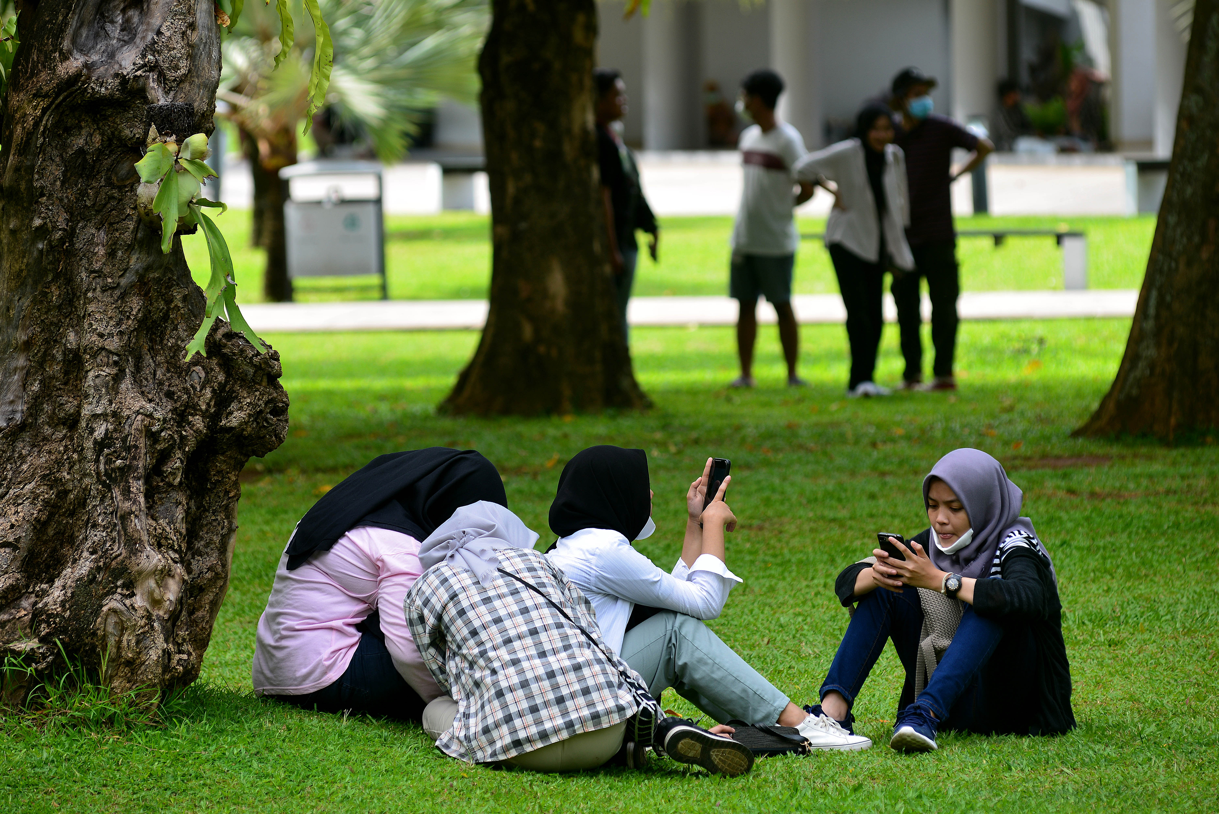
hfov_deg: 10.3
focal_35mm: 200
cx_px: 610
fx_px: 6774
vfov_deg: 6.9
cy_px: 407
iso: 125
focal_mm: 200
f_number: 6.3
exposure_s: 1/160
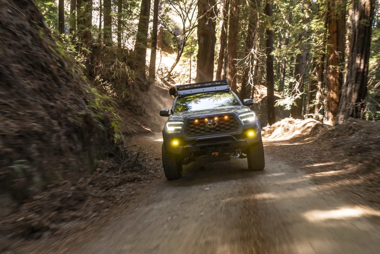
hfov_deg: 57.2
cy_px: 127
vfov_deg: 40.0
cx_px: 190
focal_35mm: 33
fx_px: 348
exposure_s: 1/50
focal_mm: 33
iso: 4000
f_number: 5.6
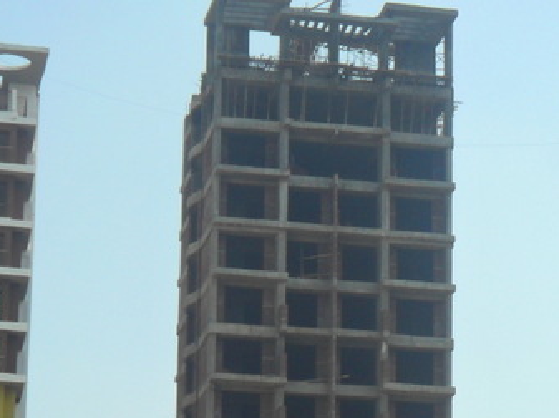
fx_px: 2355
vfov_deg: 10.0
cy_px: 445
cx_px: 350
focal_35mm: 146
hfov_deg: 13.5
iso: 100
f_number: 5.6
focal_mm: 11.2
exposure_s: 1/500
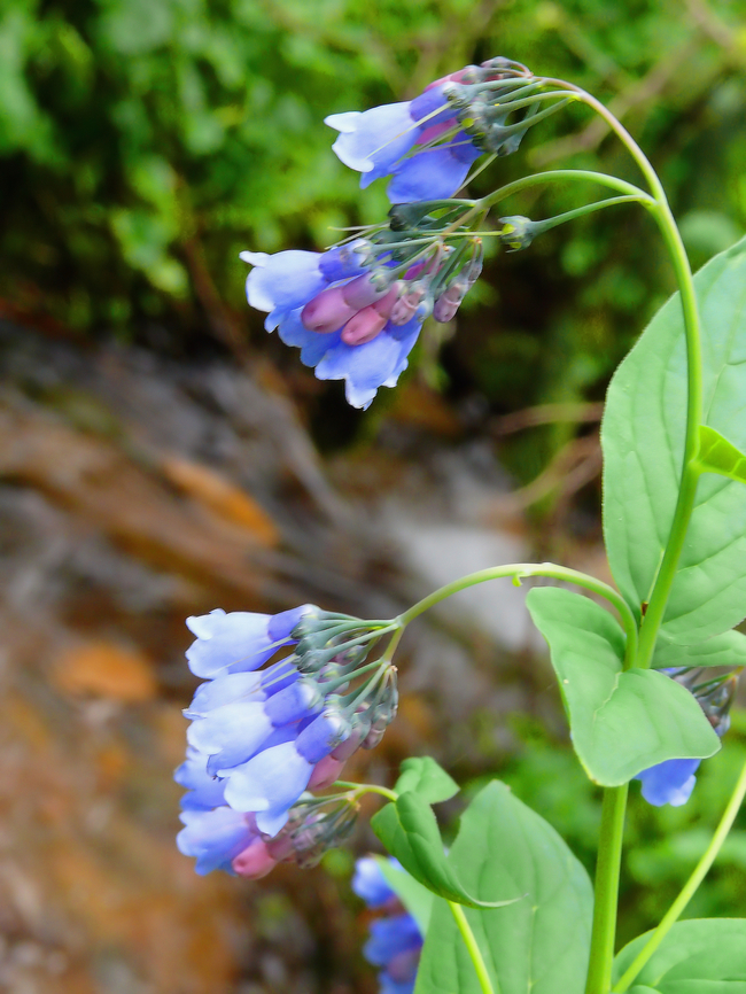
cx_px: 373
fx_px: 3676
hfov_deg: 11.6
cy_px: 497
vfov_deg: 15.4
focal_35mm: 128
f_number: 8
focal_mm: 27
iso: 200
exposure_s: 1/20
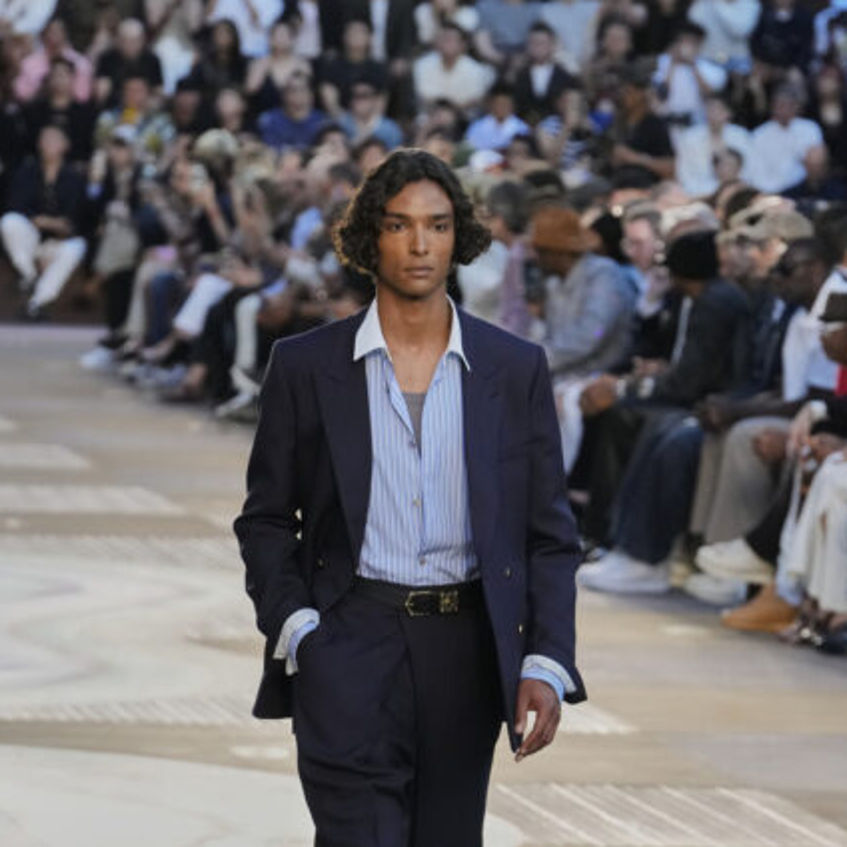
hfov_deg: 4.8
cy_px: 423
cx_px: 475
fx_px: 10160
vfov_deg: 4.8
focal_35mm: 367
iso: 4000
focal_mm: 191
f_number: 6.3
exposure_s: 1/640
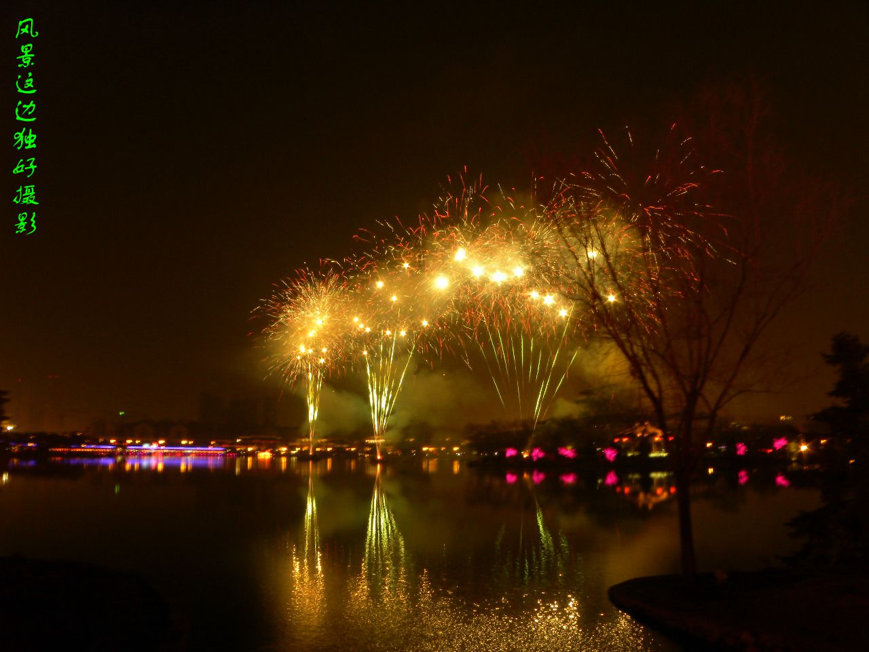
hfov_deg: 67.3
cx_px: 434
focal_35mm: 26
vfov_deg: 53.1
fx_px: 653
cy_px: 326
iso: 64
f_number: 8
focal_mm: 4.6
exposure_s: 4
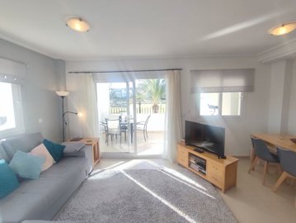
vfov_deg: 78.2
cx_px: 148
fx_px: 137
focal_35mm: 16
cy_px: 112
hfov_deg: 94.4
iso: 50
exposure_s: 1/169
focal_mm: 1.65
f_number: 2.2
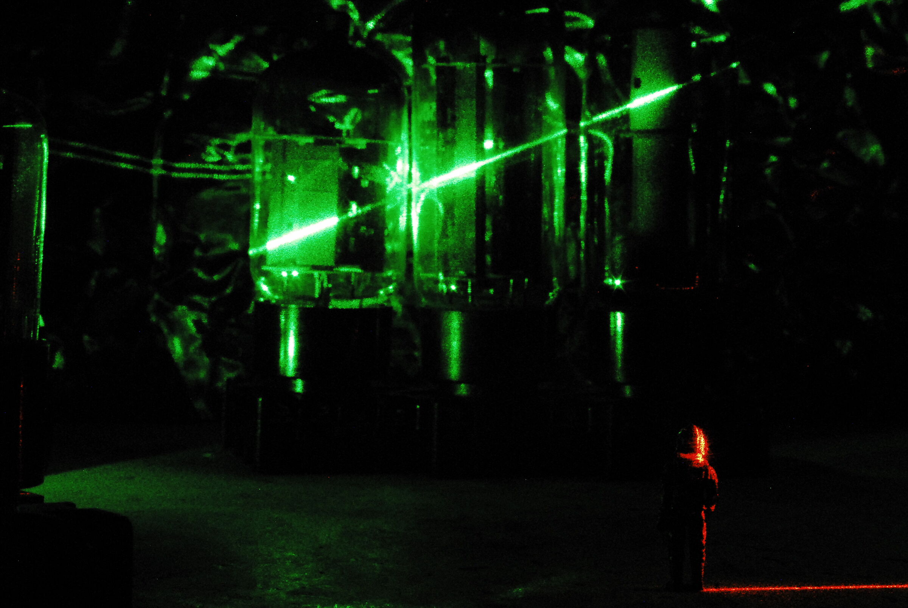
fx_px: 1629
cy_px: 304
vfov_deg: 21.1
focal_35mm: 64
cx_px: 454
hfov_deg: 31.1
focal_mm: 43
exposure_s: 5
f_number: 22
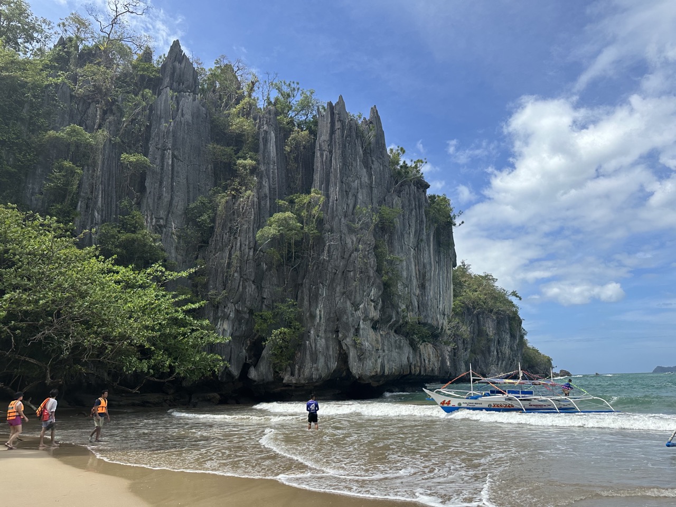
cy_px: 254
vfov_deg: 56.8
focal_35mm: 24
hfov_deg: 71.6
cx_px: 338
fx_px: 469
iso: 80
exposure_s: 1/4545
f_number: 1.78
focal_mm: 6.86
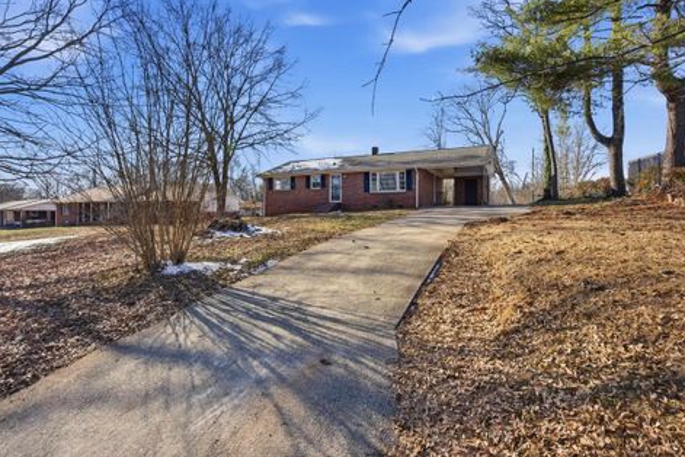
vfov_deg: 70.4
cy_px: 215
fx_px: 323
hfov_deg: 93.3
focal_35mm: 17
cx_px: 350
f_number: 9
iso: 100
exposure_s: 1/400
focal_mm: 16
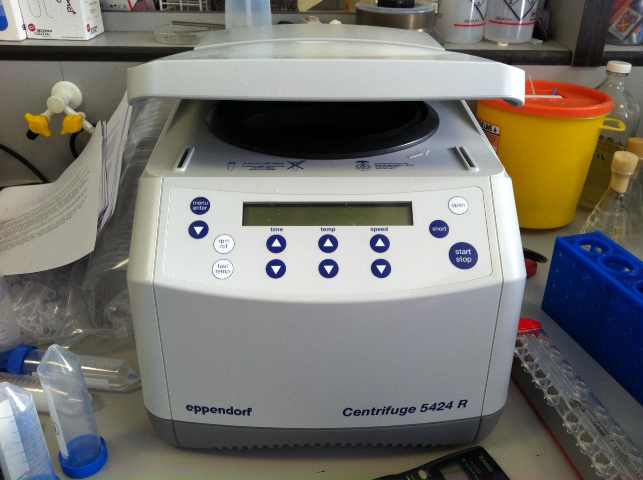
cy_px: 240
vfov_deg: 40.6
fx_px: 649
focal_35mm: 35
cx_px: 322
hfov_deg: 52.7
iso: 80
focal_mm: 3.85
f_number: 2.8
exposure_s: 1/40
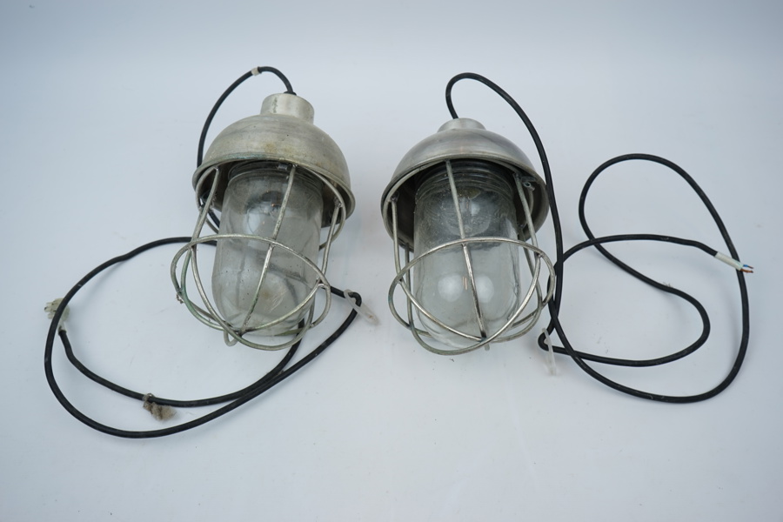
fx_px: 696
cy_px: 261
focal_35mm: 32
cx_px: 392
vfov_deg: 41.1
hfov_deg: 58.7
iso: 100
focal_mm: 32
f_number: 6.3
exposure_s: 1/80
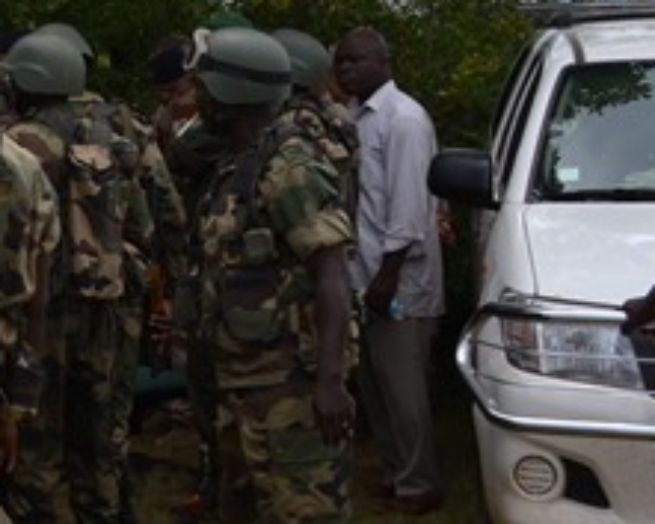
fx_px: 2172
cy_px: 37
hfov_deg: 15.2
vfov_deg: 13.6
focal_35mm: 112
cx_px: -465
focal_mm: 22
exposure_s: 1/320
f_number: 8
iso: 100
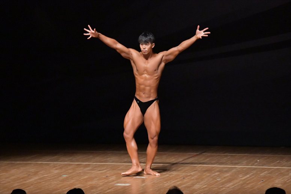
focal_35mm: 225
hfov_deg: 9.2
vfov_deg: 6.1
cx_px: 146
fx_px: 1818
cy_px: 97
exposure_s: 1/400
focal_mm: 150
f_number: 5.6
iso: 12800
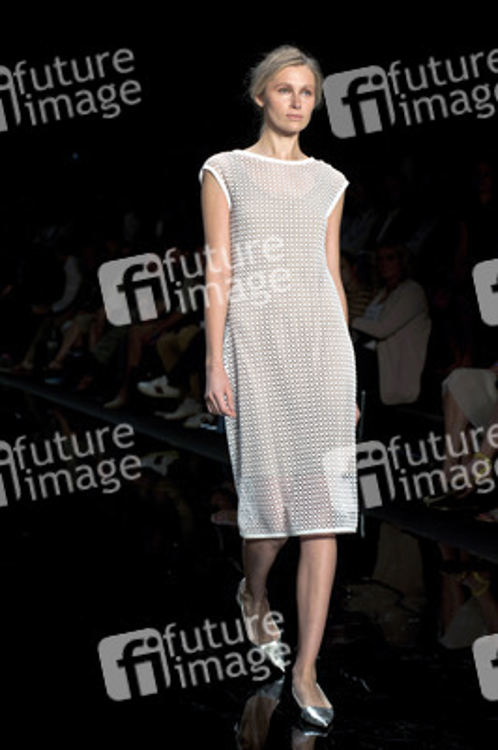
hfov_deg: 17.0
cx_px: 249
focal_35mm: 80
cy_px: 375
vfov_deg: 25.4
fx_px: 1663
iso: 1600
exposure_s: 1/200
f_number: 6.3
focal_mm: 80
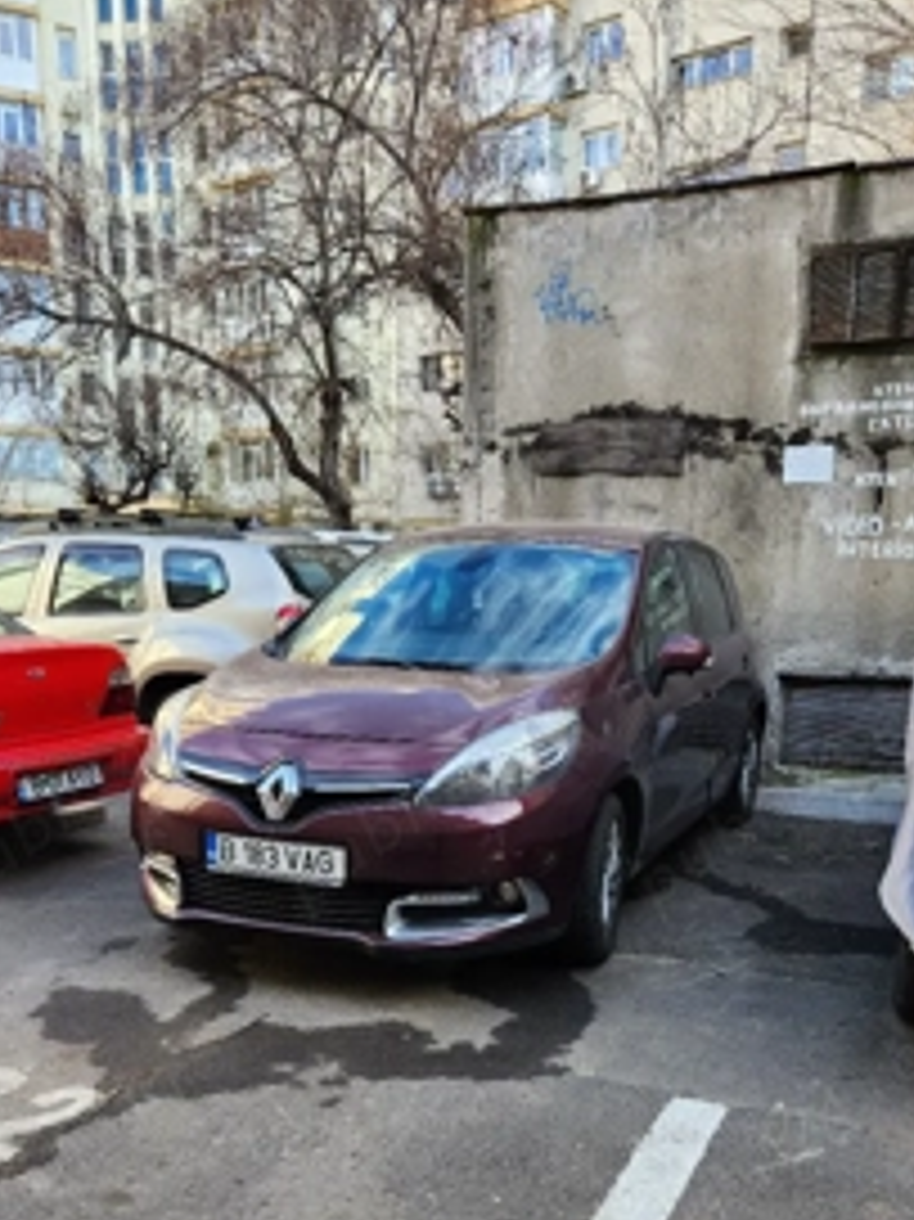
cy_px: 851
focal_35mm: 34
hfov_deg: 41.7
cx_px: 522
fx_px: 1198
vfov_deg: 52.5
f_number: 1.8
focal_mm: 5.4
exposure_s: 1/100
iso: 20
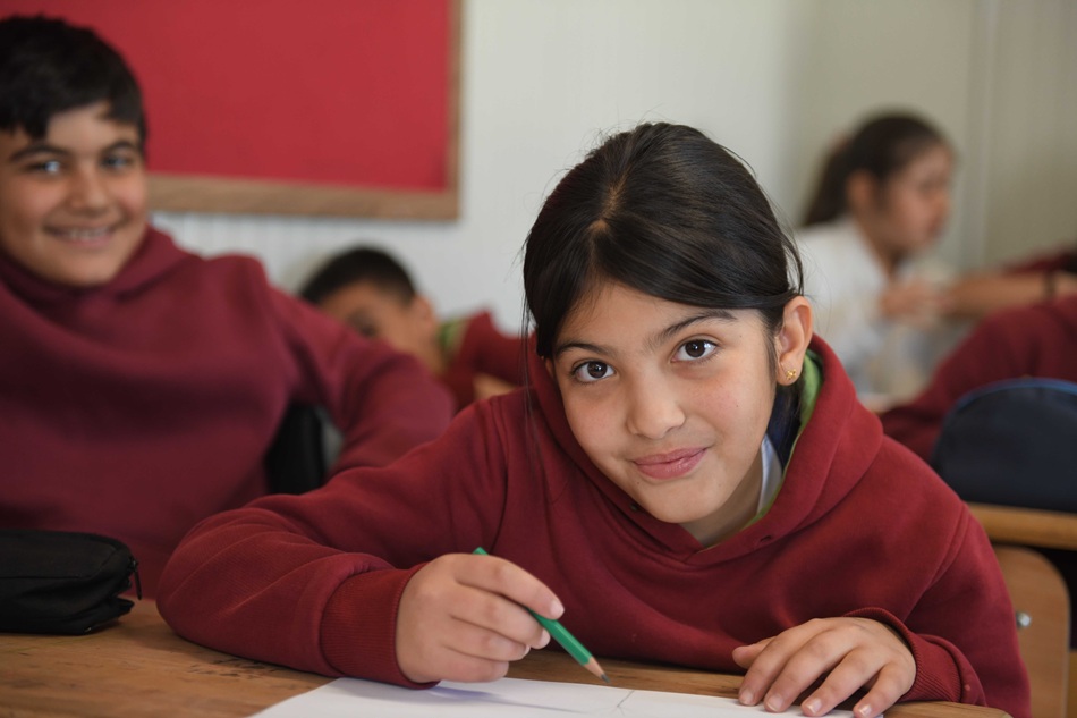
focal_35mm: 58
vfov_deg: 23.4
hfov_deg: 34.5
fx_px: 1735
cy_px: 359
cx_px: 538
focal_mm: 58
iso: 800
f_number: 2.8
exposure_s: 1/200
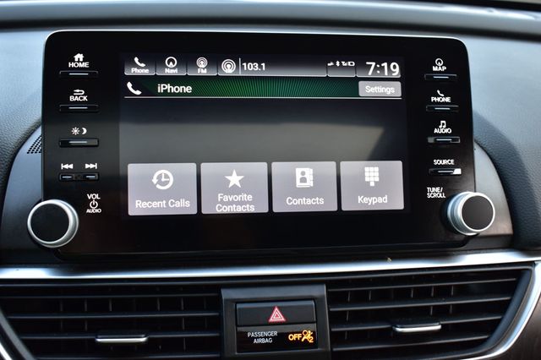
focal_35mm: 44
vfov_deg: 30.8
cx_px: 270
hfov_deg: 45.0
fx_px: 653
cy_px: 180
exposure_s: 1/20
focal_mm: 29
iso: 400
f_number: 6.3
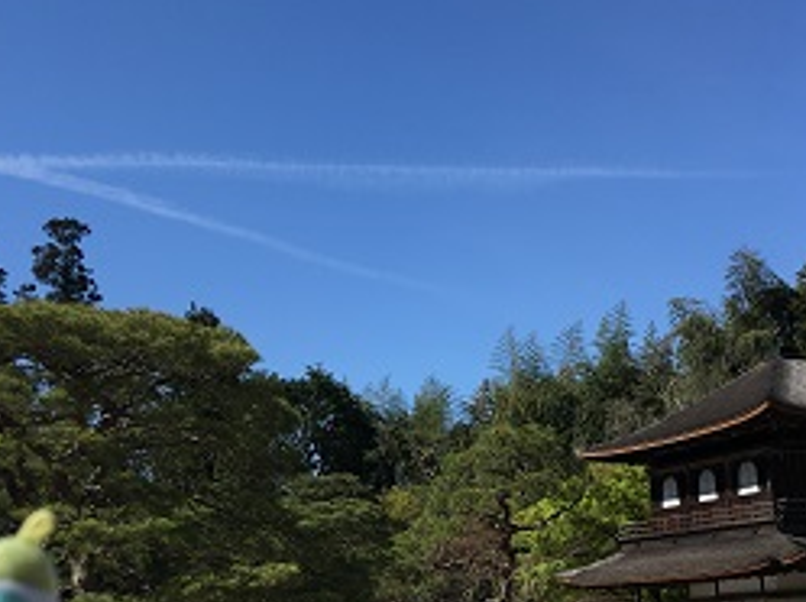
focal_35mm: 56
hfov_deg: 34.3
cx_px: 473
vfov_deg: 25.5
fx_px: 1302
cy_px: 498
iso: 25
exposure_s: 1/1570
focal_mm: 4.15
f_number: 2.2
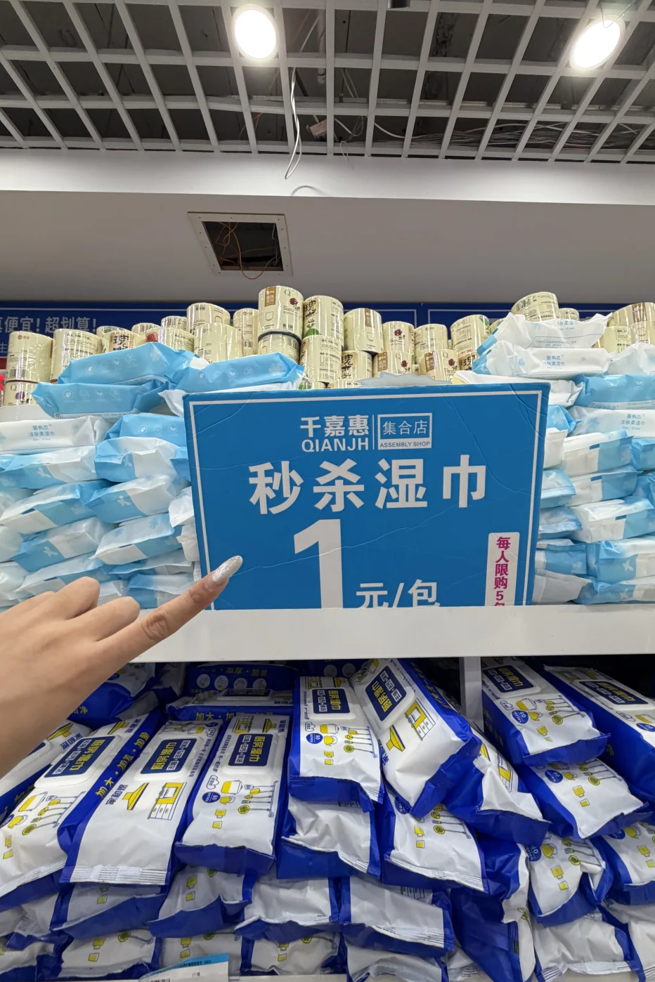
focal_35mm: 15
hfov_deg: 77.3
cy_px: 487
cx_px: 340
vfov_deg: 100.4
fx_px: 409
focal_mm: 2.22
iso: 160
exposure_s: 1/100
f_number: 2.2
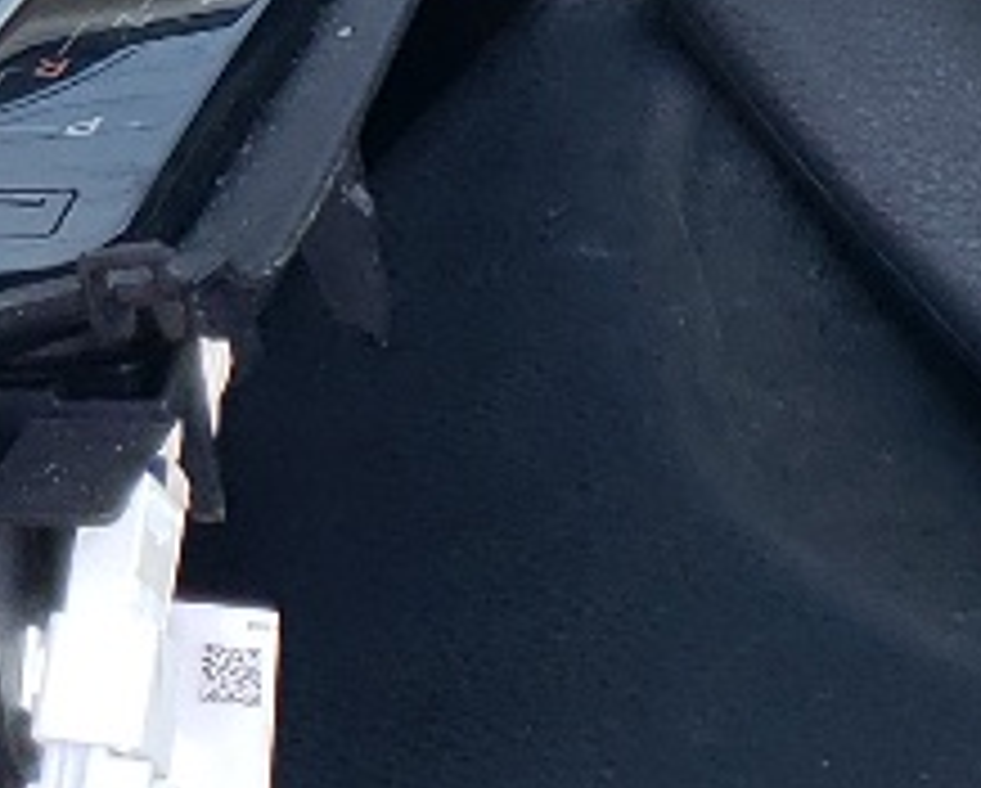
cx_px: -1192
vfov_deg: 8.2
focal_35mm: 186
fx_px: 5408
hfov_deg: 9.5
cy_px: -320
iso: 50
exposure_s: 1/60.2
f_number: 1.5
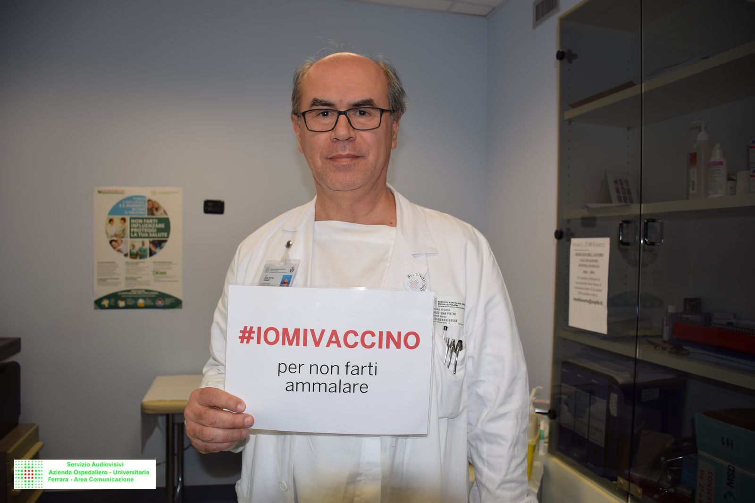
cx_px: 378
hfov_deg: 67.4
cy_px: 252
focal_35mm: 27
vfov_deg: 47.9
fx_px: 566
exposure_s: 1/60
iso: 100
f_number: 3.5
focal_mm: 18
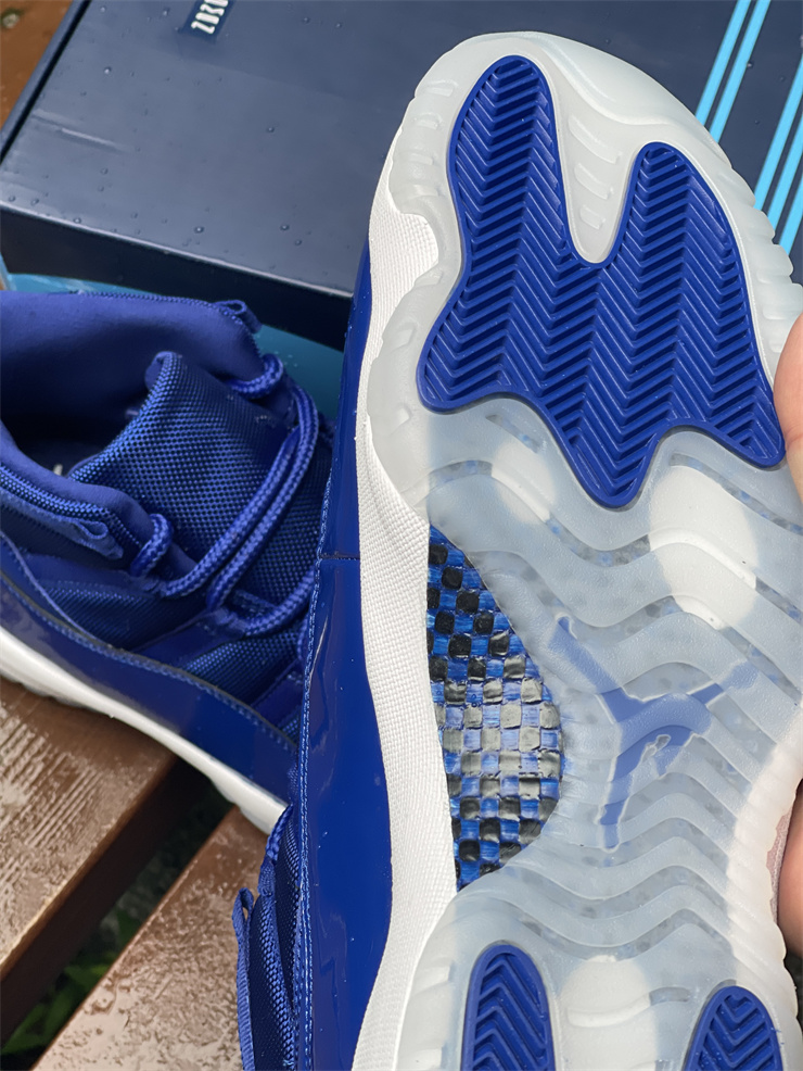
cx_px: 402
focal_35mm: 64
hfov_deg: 22.9
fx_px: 1979
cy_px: 536
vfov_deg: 30.3
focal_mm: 7.5
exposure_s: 1/121
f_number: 2.2
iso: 64
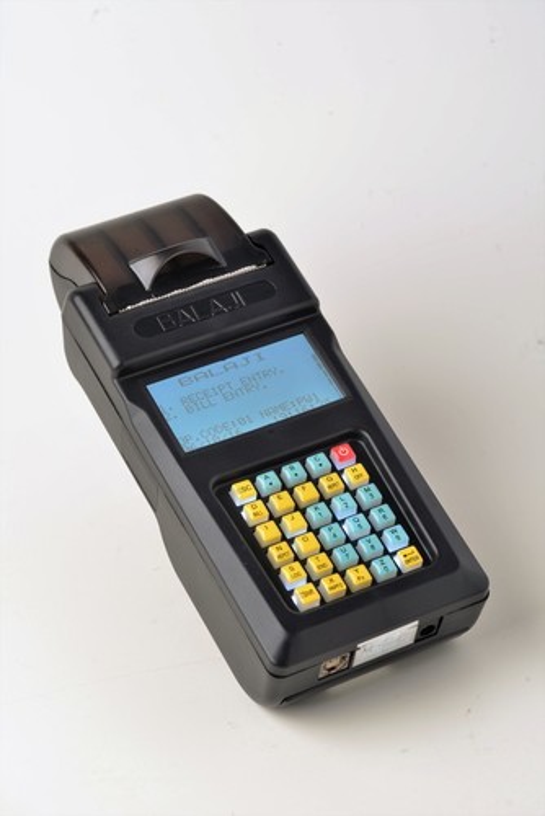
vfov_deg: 19.4
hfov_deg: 13.1
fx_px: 2381
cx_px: 272
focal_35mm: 105
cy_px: 408
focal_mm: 105
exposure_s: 1/1.6
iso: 100
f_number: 14
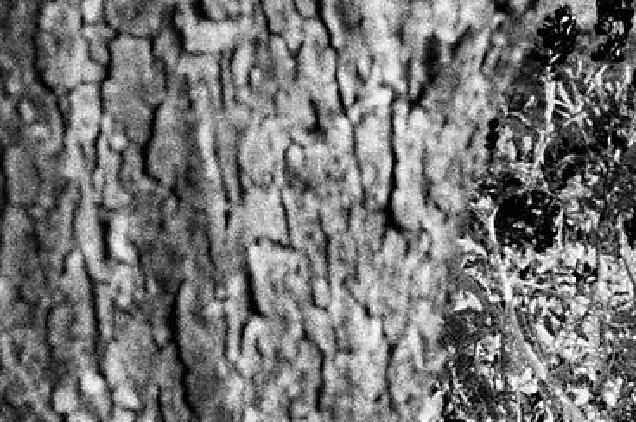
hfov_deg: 4.2
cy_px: 470
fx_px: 8624
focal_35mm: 489
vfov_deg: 2.8
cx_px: -214
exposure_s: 1/500
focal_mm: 50
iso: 400
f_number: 8
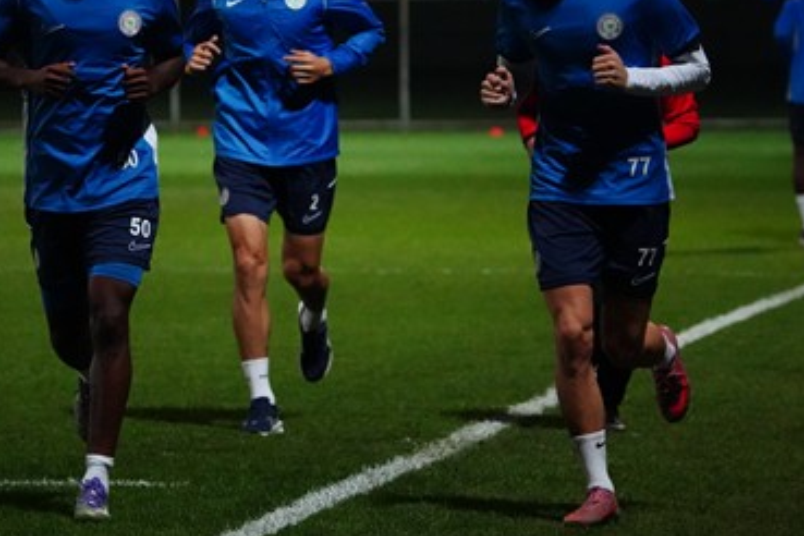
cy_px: 144
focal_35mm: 325
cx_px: 329
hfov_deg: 6.3
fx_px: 7258
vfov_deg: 4.2
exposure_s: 1/800
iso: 16000
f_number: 5.6
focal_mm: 200
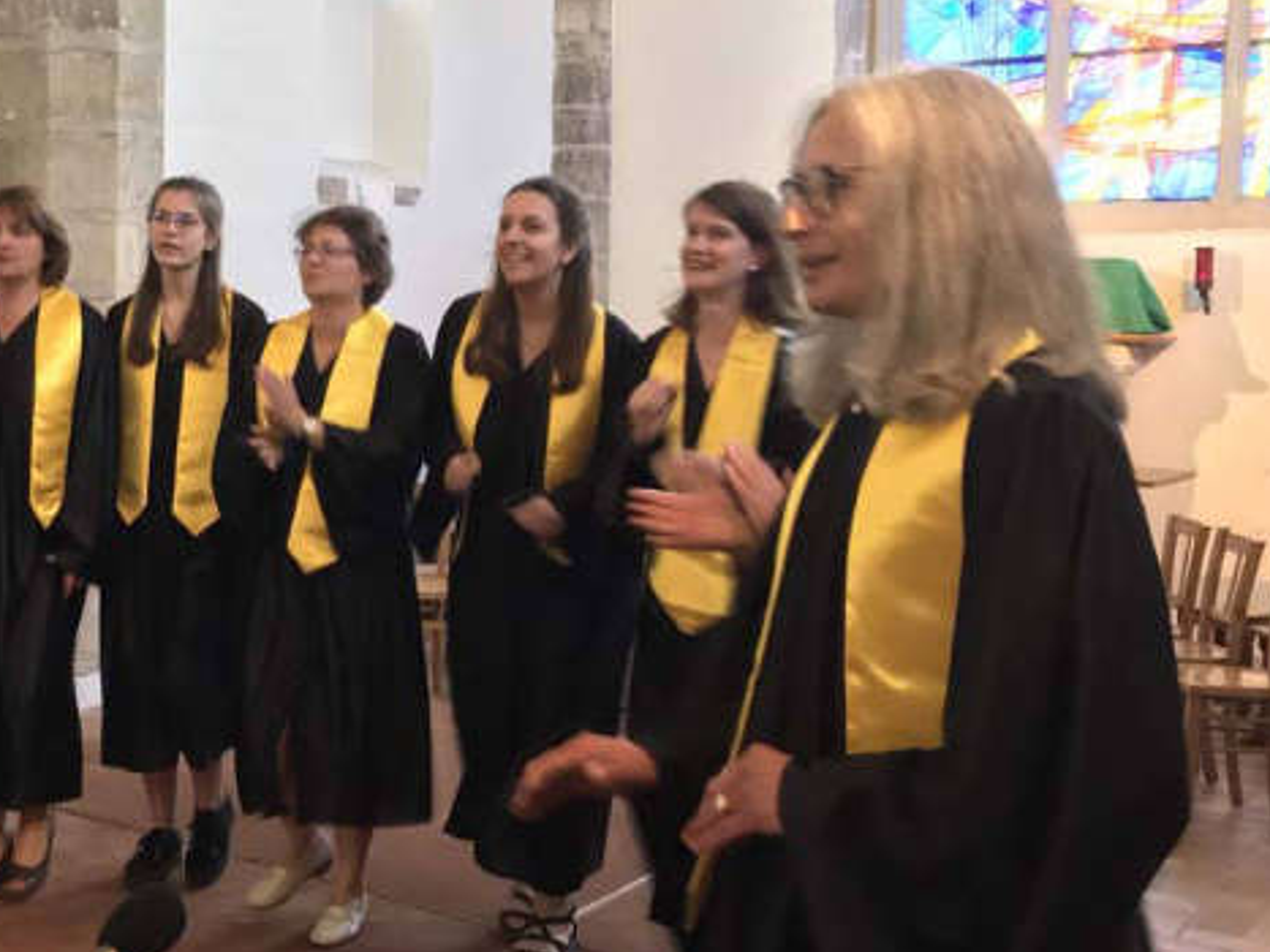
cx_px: 264
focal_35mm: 48
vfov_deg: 30.2
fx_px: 1761
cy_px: 413
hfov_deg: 38.3
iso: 125
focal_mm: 4
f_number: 1.8
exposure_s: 1/33
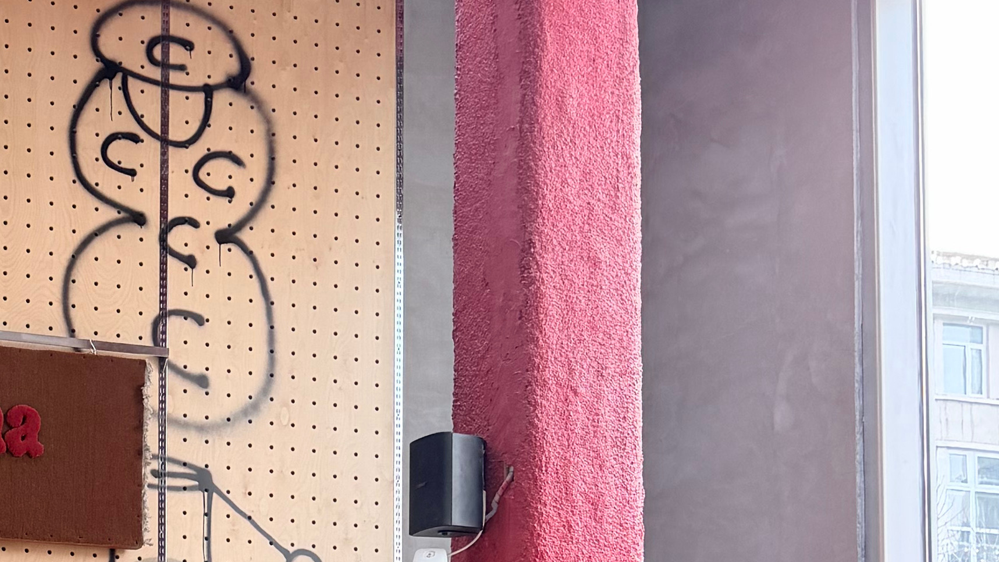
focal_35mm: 87
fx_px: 2305
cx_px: -98
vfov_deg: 13.1
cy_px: 856
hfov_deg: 23.0
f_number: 1.78
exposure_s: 1/121
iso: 80
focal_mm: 6.76
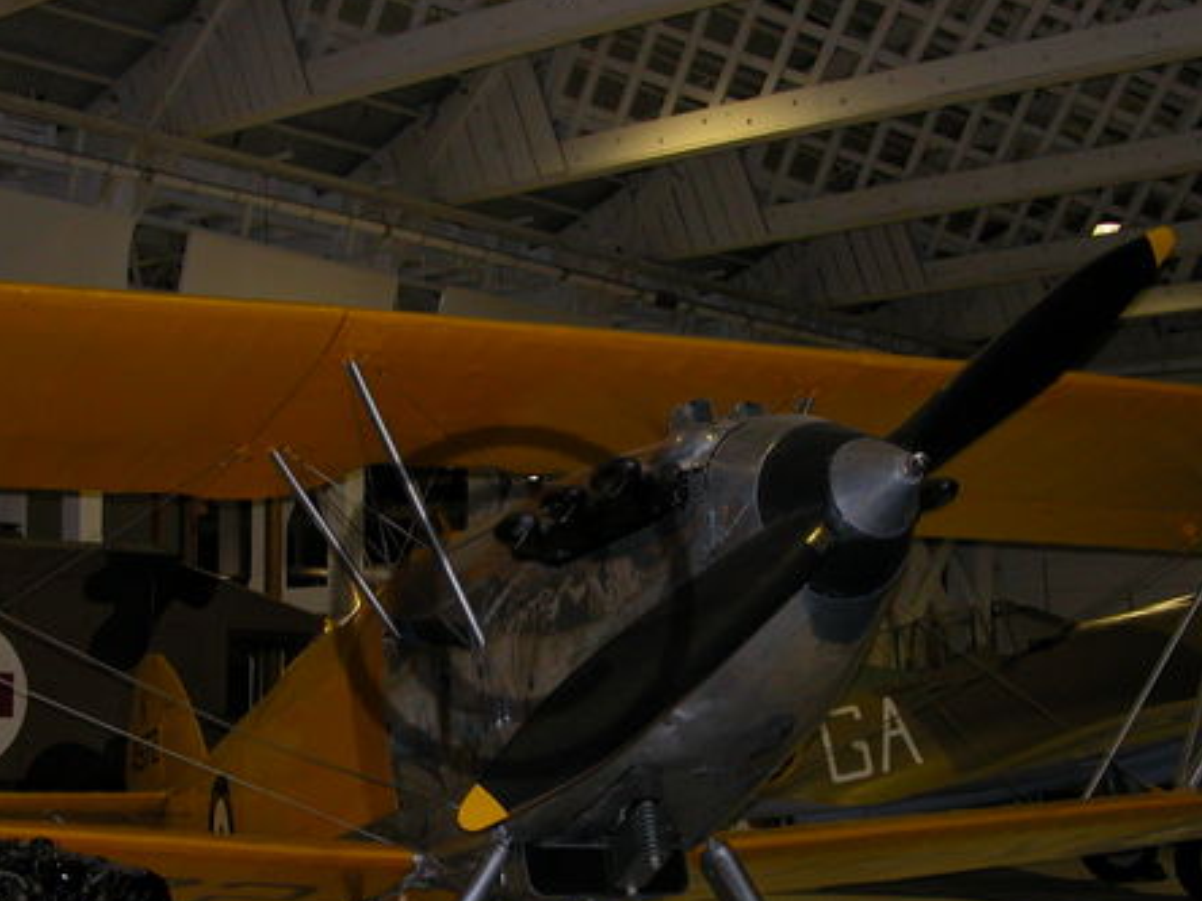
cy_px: 603
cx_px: 512
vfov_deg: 23.2
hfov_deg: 30.7
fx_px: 2188
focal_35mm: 63
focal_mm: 8.9
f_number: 2.8
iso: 200
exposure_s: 1/60
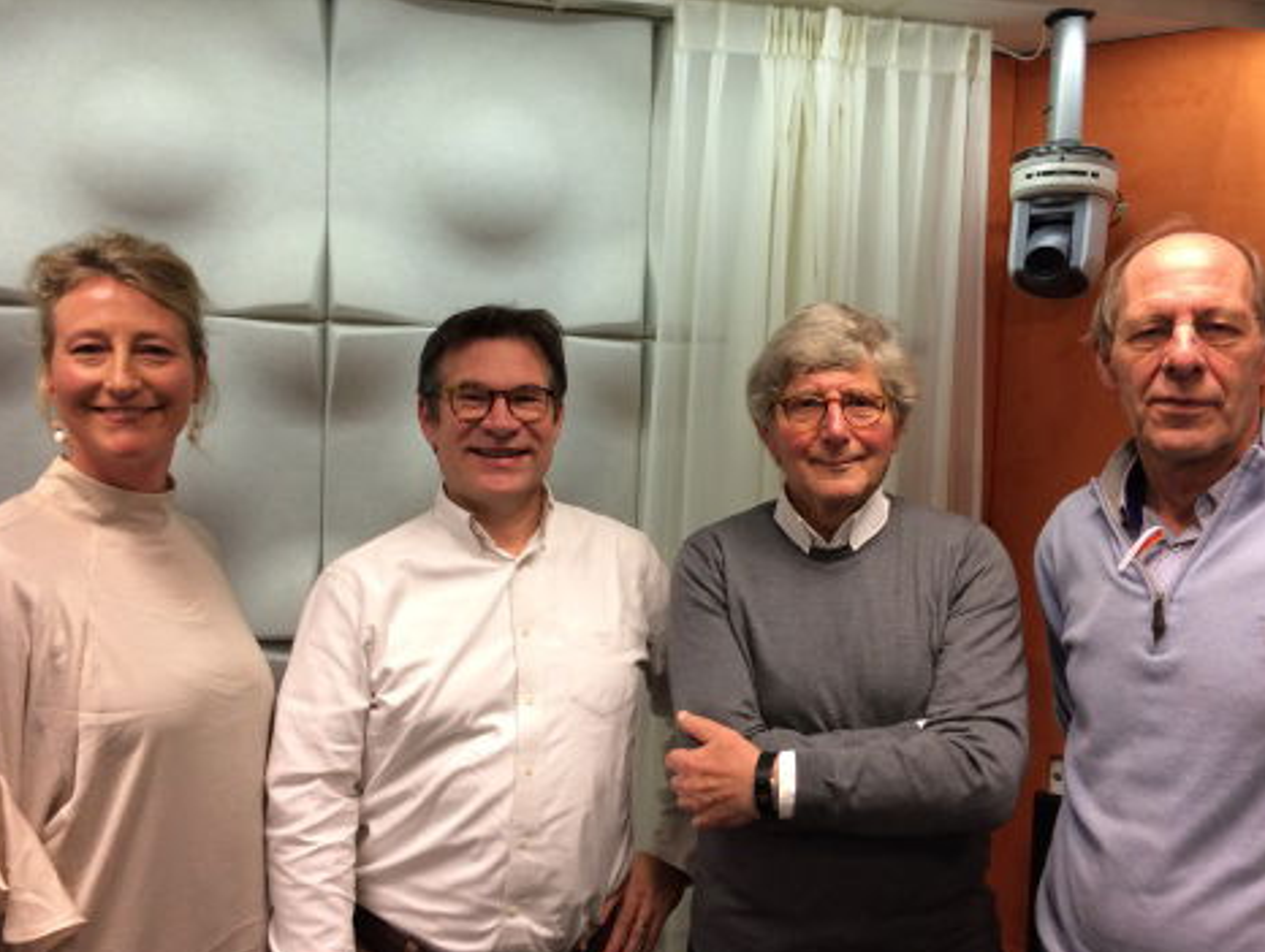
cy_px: 503
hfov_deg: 58.3
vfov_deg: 45.5
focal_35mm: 31
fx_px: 1135
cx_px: 646
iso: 125
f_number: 2.2
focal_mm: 4.15
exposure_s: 1/33
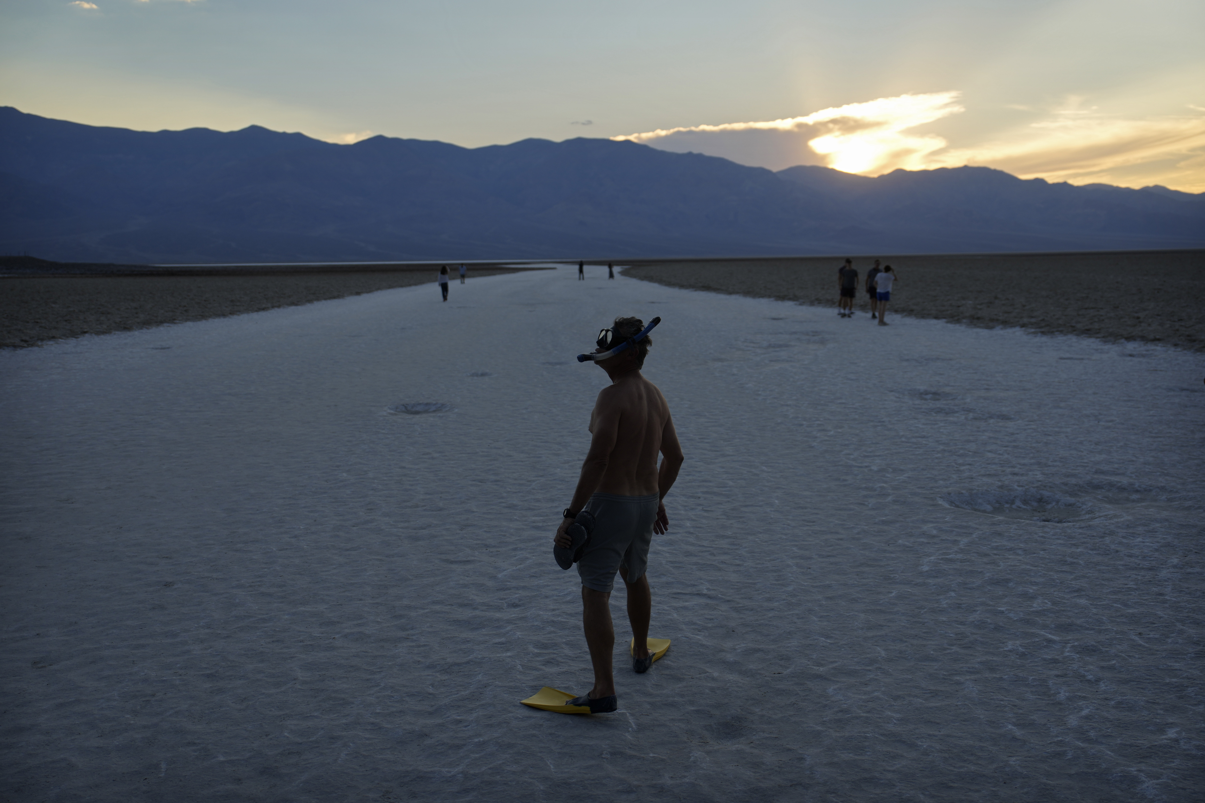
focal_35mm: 35
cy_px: 402
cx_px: 602
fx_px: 1171
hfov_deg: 54.4
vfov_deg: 37.9
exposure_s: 1/800
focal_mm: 35
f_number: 2.8
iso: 125
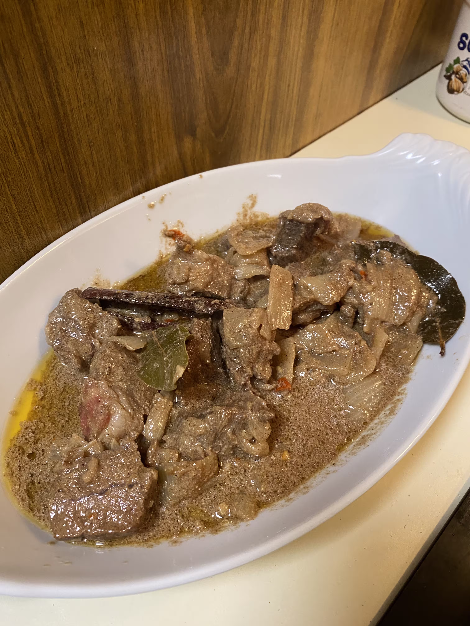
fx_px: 471
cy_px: 313
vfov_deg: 67.3
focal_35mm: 26
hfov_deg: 53.1
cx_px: 235
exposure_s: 1/50
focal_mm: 4.25
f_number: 1.8
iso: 160
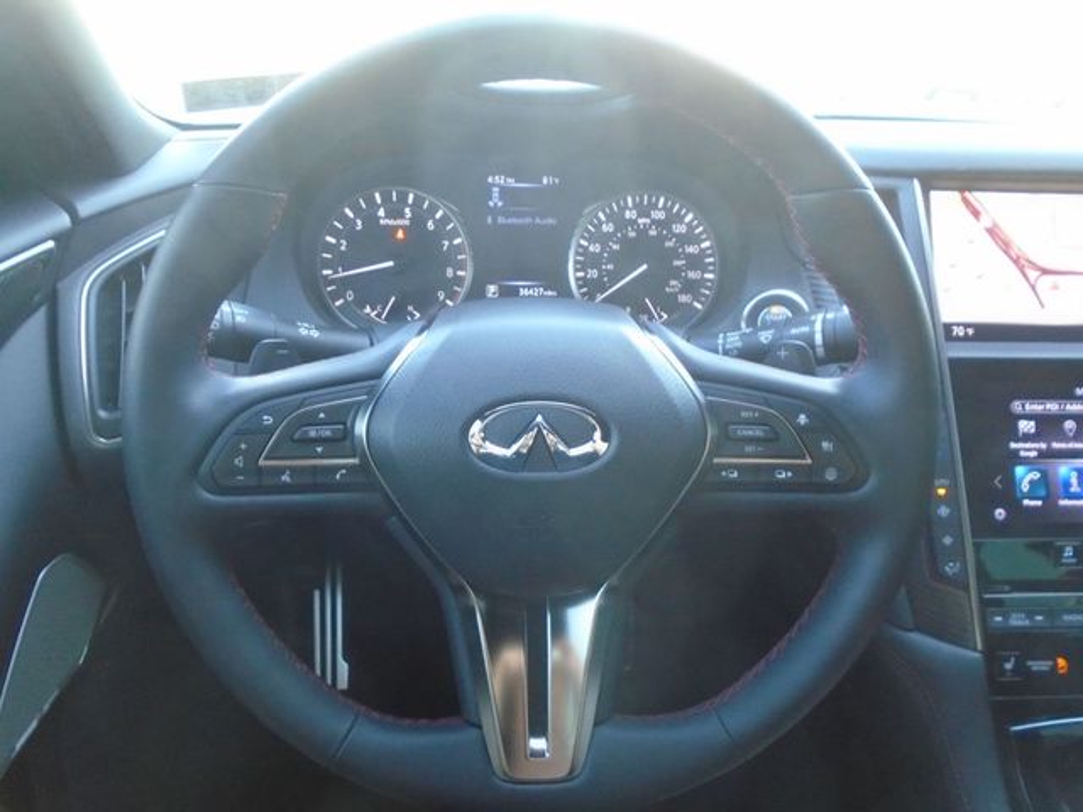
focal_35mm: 26
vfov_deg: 53.1
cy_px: 406
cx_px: 542
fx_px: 813
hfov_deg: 67.3
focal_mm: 4.6
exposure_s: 1/30
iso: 400
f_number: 3.2
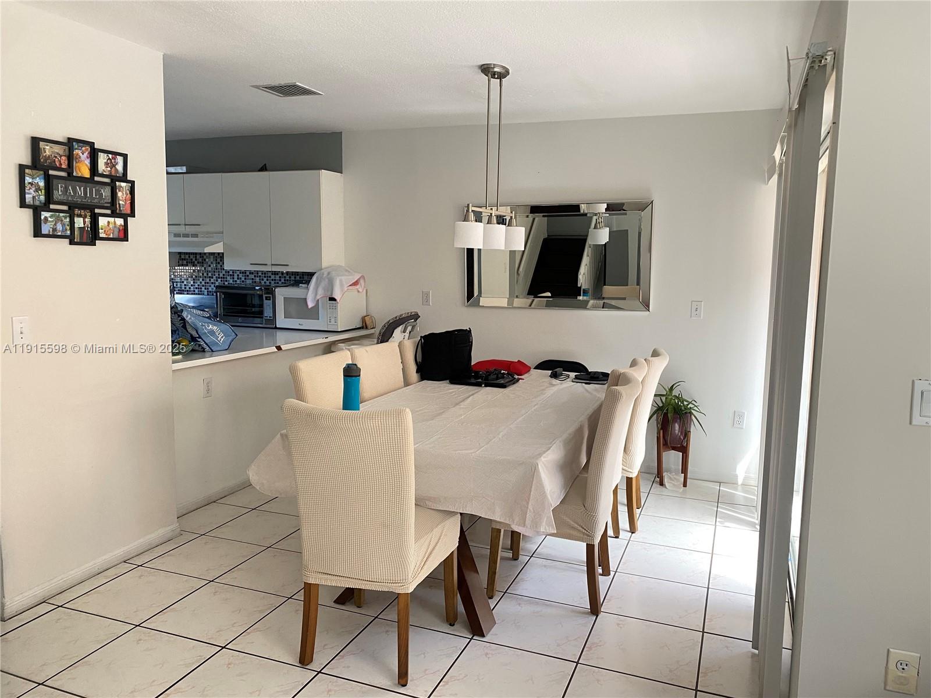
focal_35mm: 26
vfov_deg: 53.1
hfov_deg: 67.3
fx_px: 699
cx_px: 466
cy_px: 349
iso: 125
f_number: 1.8
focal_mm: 4.25
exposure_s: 1/99
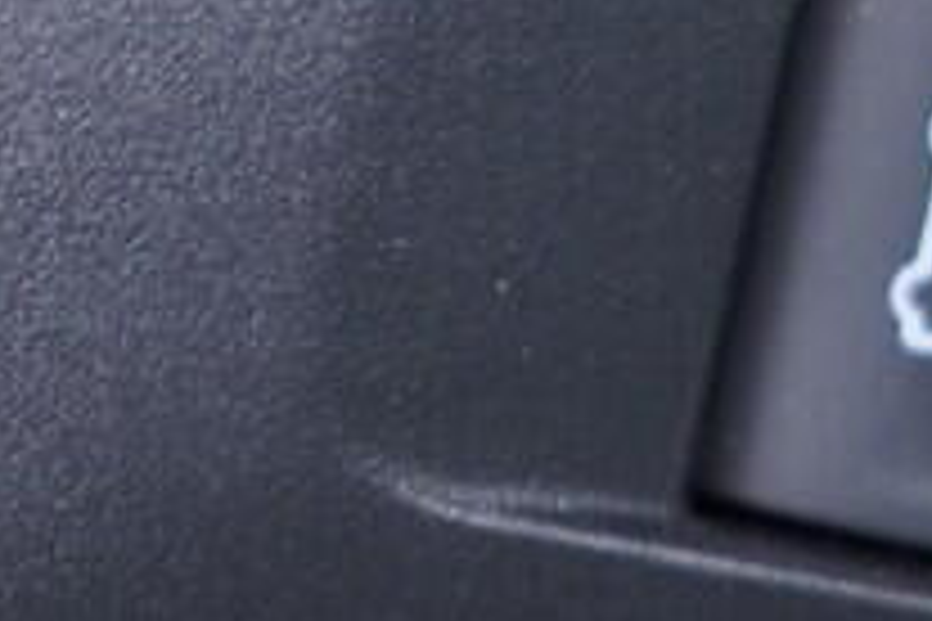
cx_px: 1423
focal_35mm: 251
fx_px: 6498
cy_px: 130
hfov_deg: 8.0
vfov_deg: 5.5
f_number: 2.8
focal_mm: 24
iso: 320
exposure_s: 1/40
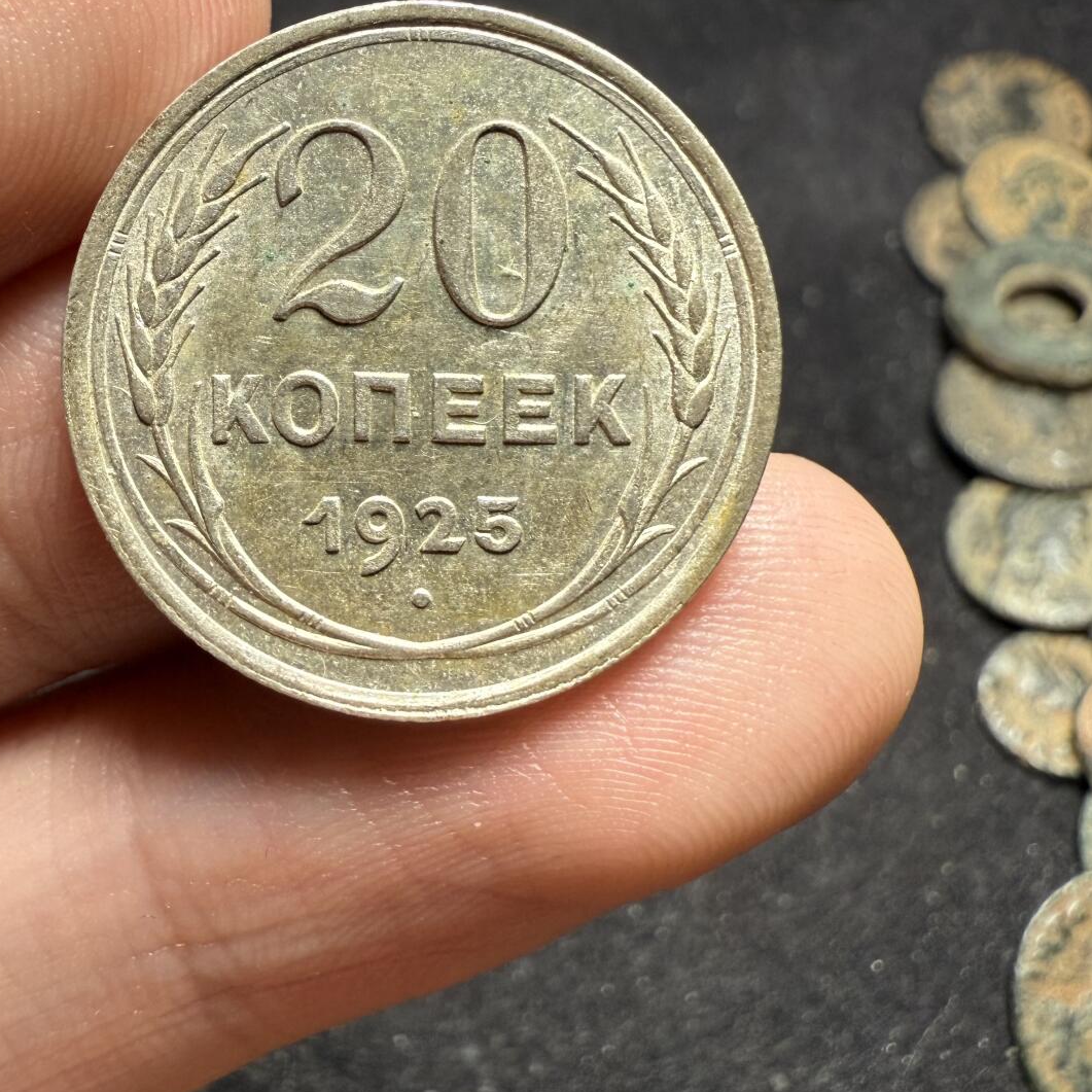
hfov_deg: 45.6
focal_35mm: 36
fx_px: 1285
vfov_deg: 45.2
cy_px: 345
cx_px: 398
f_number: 2.2
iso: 80
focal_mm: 2.22
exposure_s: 1/99
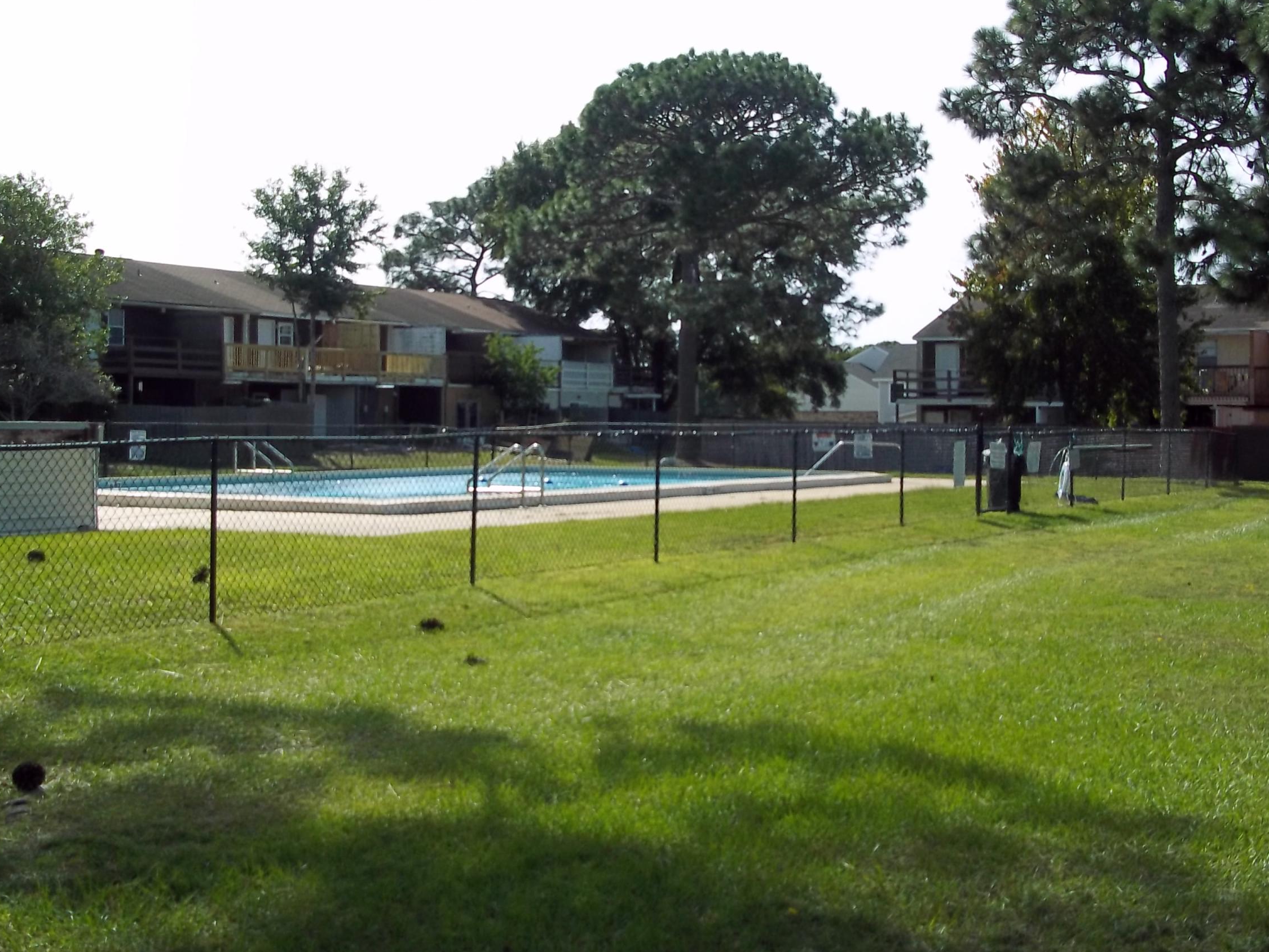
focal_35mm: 48
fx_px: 1760
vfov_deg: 30.2
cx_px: 551
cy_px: 384
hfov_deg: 39.6
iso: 80
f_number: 8
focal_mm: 6.5
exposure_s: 1/200
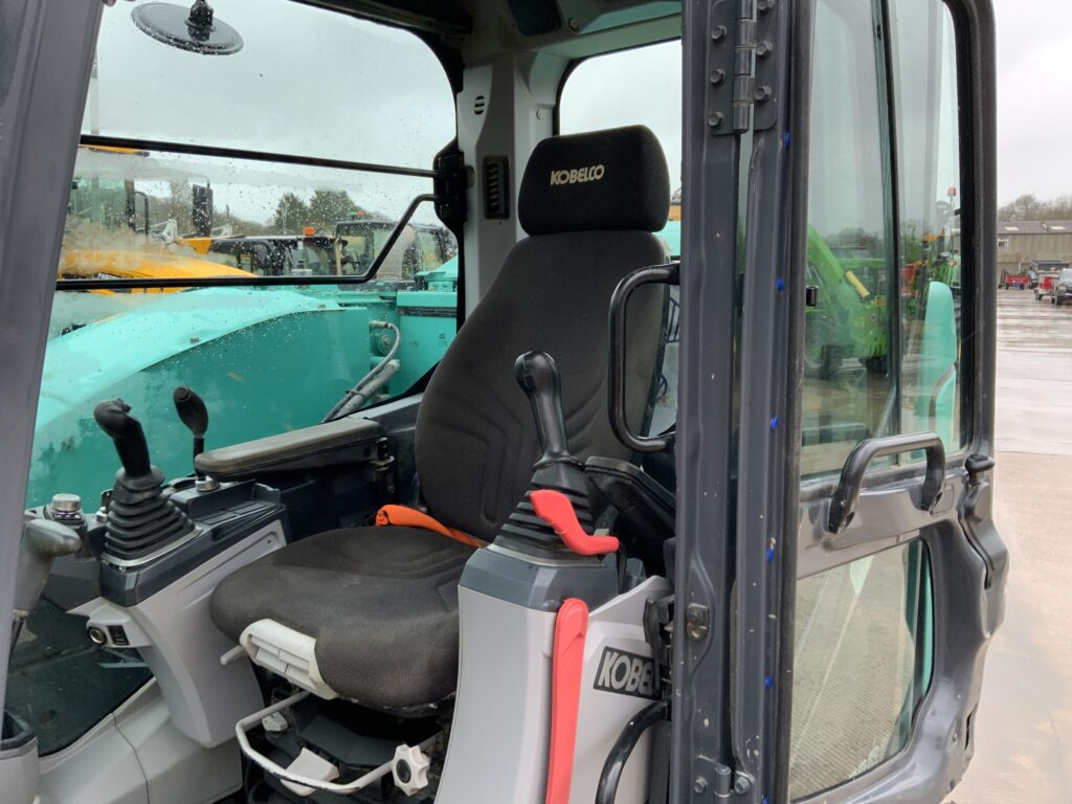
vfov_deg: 48.2
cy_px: 402
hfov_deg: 61.7
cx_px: 536
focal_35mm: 29
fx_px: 898
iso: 64
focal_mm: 3
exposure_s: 1/79
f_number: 1.8
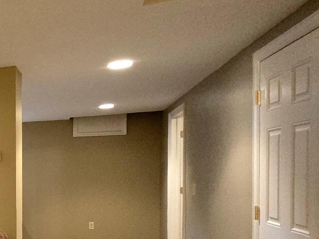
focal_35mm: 41
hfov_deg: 27.4
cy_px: 172
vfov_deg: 34.6
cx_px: -180
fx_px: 378
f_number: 2.2
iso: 1250
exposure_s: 1/60.2
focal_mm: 2.2
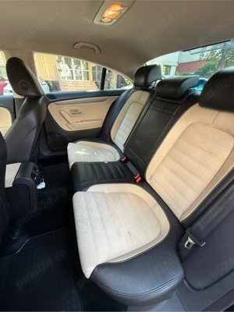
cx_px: 117
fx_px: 126
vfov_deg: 102.1
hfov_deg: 85.7
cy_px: 156
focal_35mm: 14
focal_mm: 2.22
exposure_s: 1/99
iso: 200
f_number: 2.2
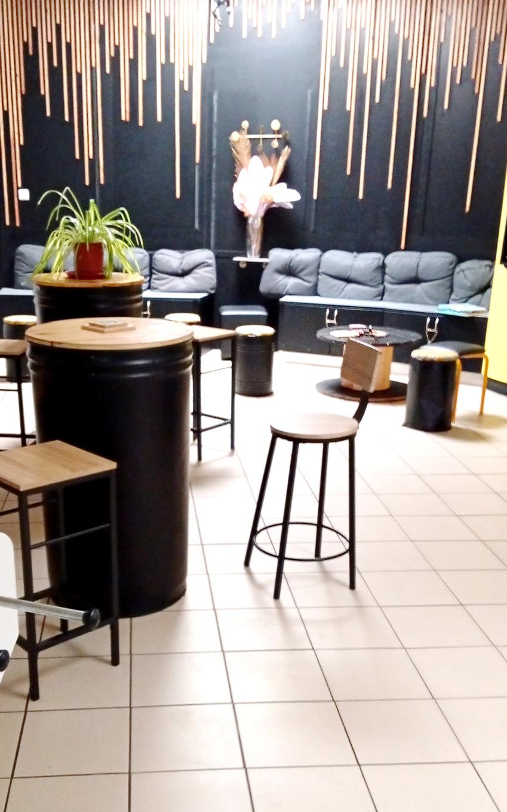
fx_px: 862
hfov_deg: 32.7
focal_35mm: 39
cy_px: 489
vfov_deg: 50.0
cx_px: 207
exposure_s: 1/16.7
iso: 2418
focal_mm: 3.96
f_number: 1.8
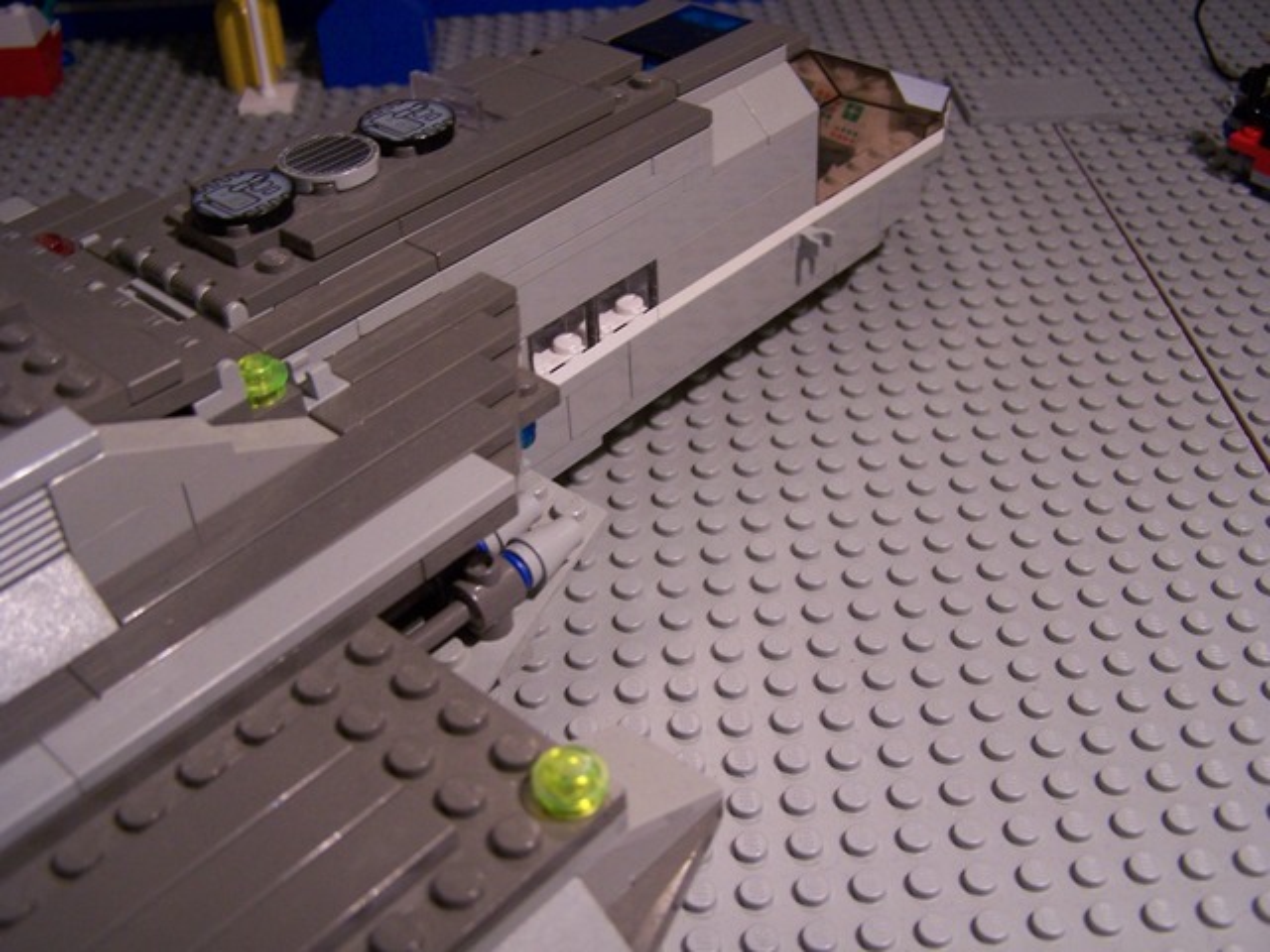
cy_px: 476
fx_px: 1394
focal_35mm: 38
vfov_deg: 37.7
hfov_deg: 49.0
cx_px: 635
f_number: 2.8
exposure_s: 1/30
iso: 140
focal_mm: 6.3
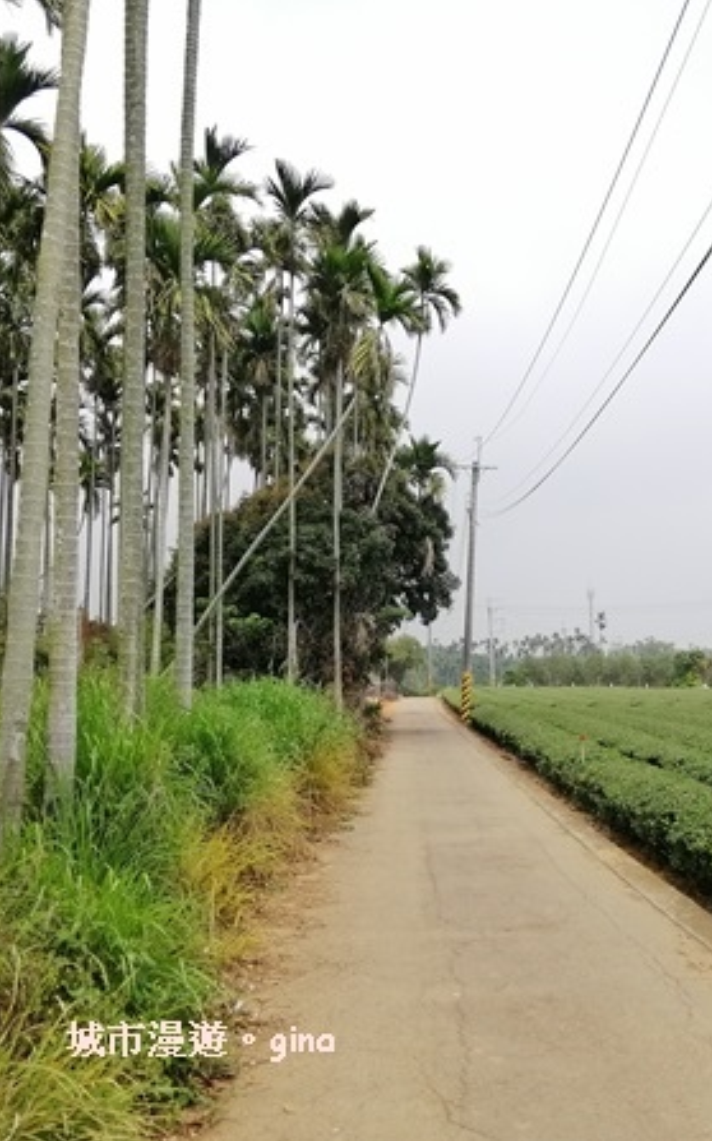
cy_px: 569
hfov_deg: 34.3
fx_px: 1150
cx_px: 426
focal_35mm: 37
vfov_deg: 52.8
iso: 50
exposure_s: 1/867
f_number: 2.2
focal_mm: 3.81
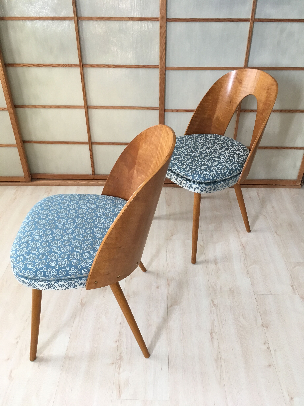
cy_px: 203
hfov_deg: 48.2
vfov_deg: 61.7
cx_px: 152
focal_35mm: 29
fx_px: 340
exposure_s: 1/33
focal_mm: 4.15
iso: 50
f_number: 2.2
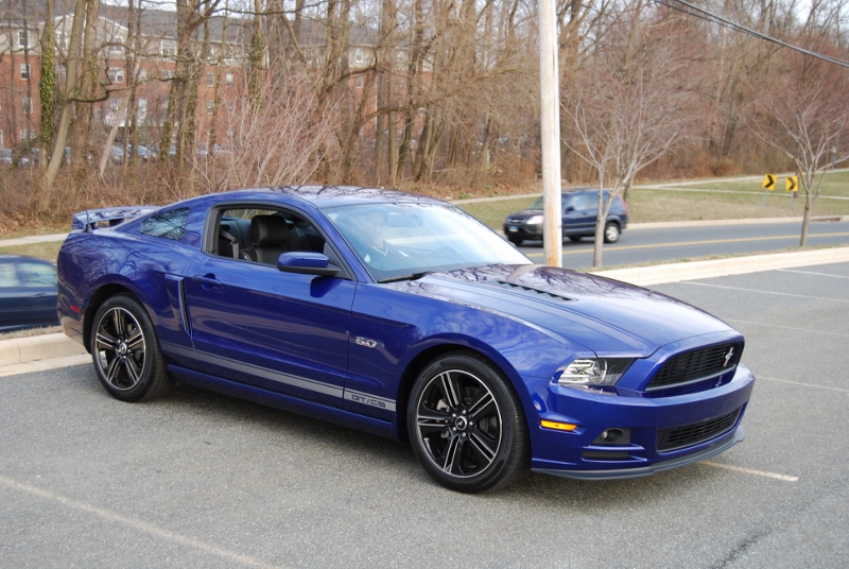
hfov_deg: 38.8
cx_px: 424
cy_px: 284
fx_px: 1205
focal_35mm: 51
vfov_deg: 26.6
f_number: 5
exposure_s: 1/100
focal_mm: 34
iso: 200
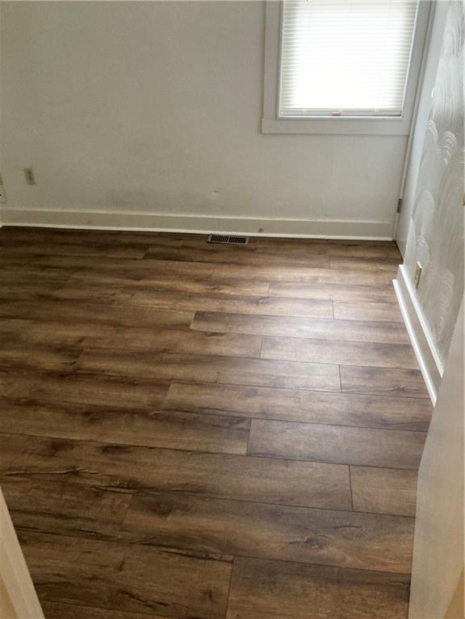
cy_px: 310
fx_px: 502
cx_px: 232
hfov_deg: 49.7
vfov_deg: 63.4
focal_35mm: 28
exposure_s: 1/30
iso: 400
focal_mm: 3.99
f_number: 1.8
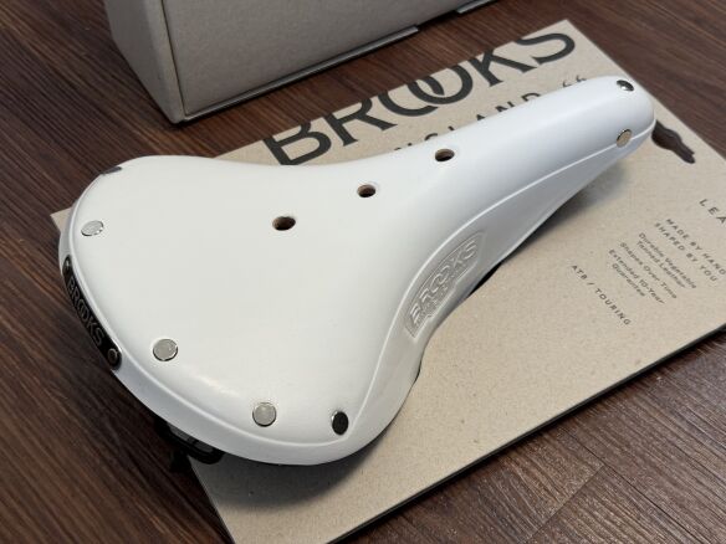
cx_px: 363
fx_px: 1007
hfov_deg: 39.7
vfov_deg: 30.3
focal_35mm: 48
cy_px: 272
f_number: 1.78
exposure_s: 1/100
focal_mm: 6.76
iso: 80
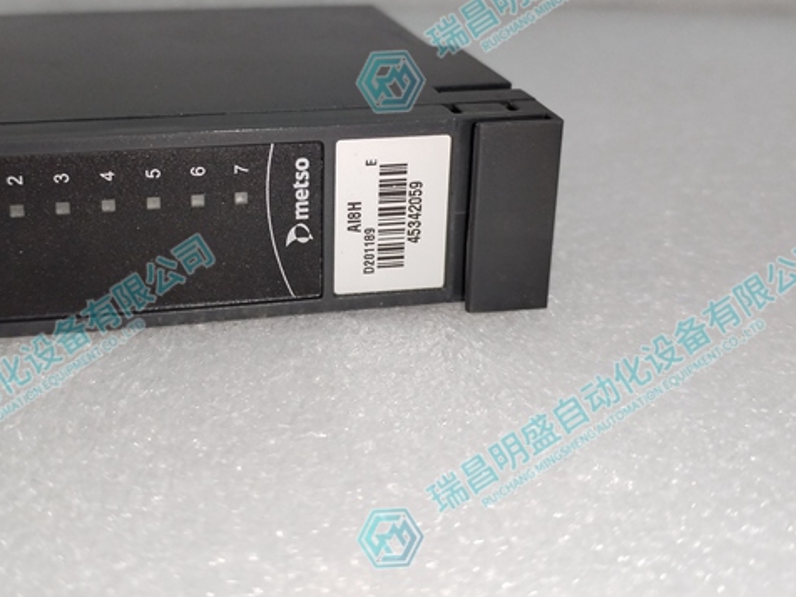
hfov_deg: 45.5
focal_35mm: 41
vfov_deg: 34.7
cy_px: 180
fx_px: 943
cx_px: 309
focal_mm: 4.75
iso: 200
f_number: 1.8
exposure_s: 1/50
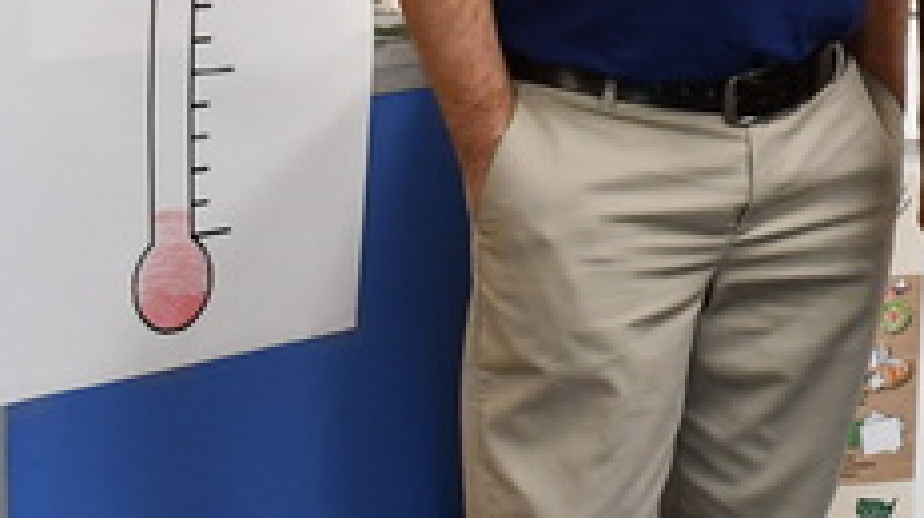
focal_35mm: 125
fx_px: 3060
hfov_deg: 16.2
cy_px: 30
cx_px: 1231
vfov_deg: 9.6
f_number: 3.5
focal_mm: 18
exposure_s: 1/125
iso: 1250
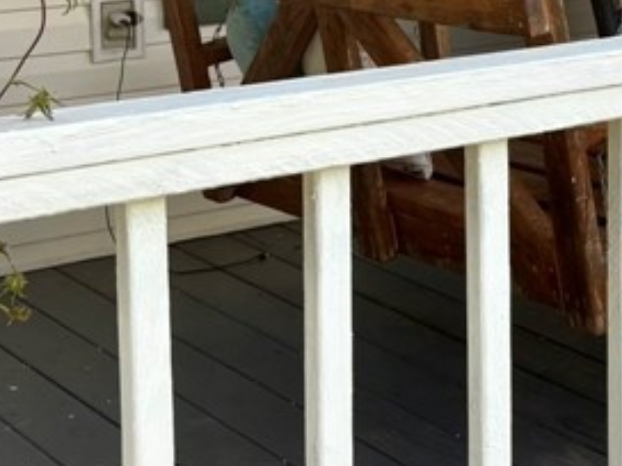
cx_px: 954
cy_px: -148
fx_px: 1761
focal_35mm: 98
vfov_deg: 14.4
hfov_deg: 17.8
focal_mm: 5.96
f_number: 1.6
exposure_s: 1/635
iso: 50
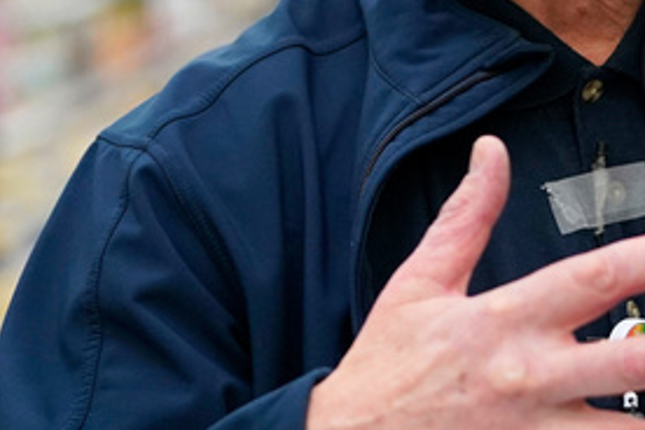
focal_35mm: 260
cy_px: 85
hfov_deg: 7.9
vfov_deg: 5.3
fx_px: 4658
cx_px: 325
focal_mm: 70
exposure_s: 1/500
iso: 2000
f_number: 2.8
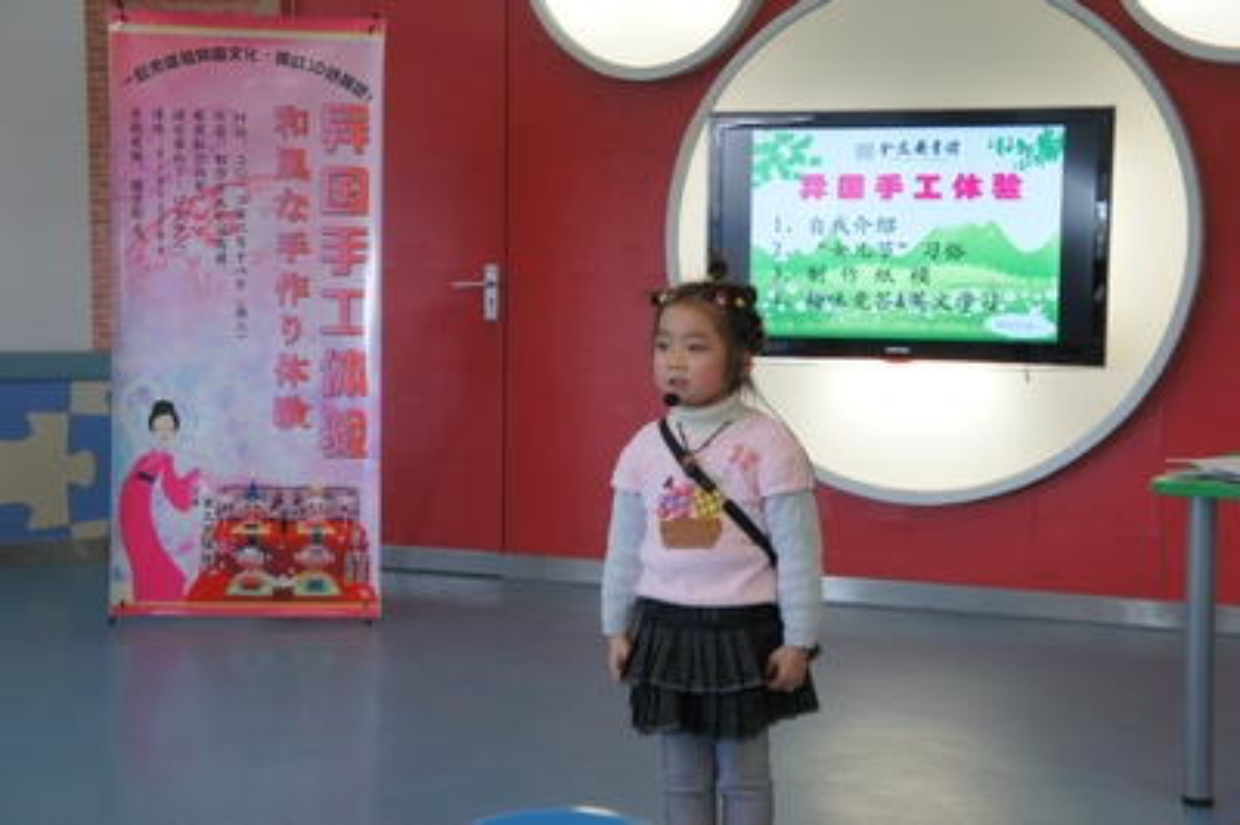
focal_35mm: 66
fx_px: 2271
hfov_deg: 30.5
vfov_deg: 20.6
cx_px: 620
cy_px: 412
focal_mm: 44
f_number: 5
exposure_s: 1/80
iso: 640
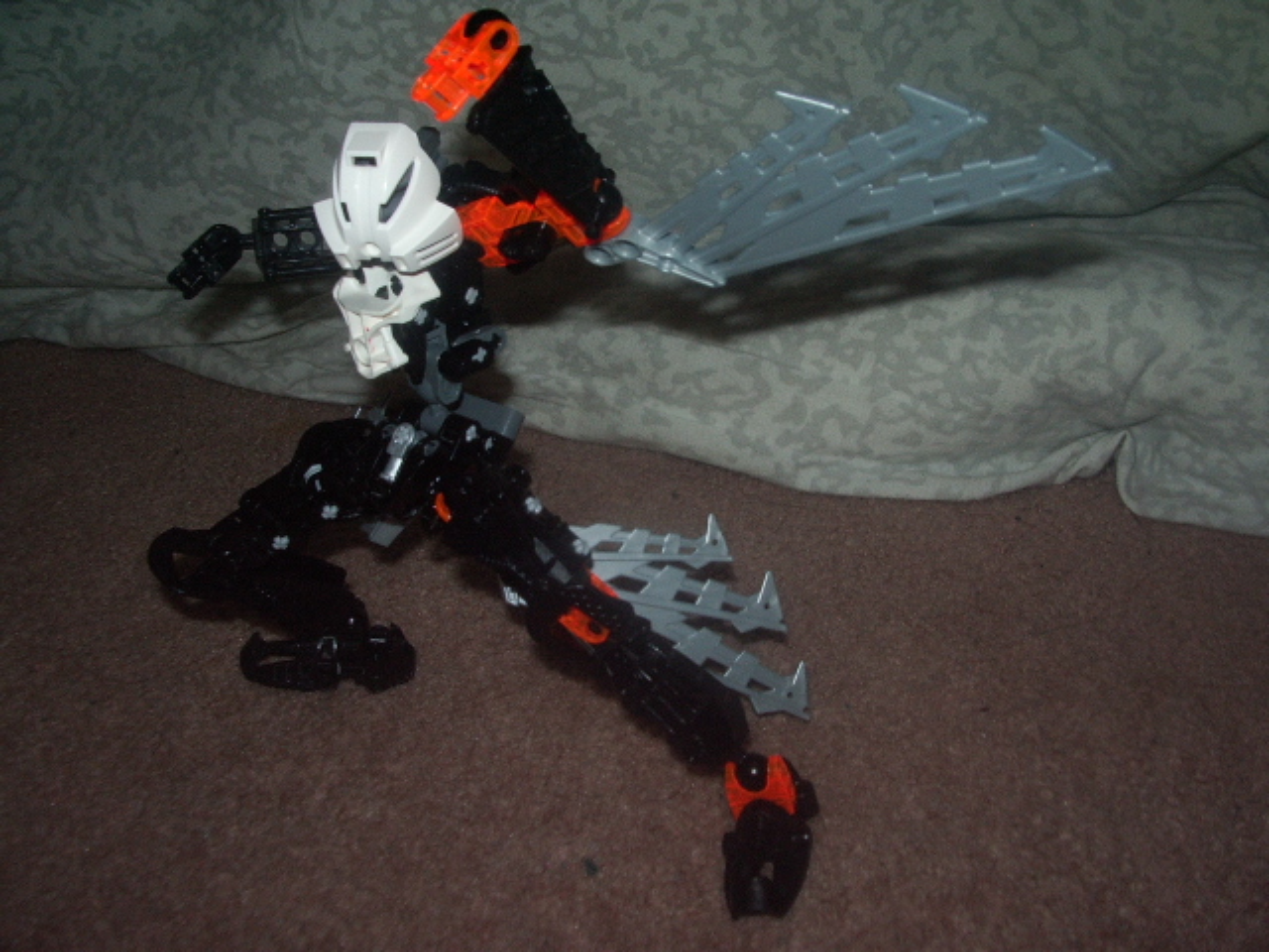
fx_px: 1283
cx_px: 634
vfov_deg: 40.7
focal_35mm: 35
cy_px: 476
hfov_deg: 52.6
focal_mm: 5.8
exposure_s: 1/40
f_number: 4.3
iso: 100
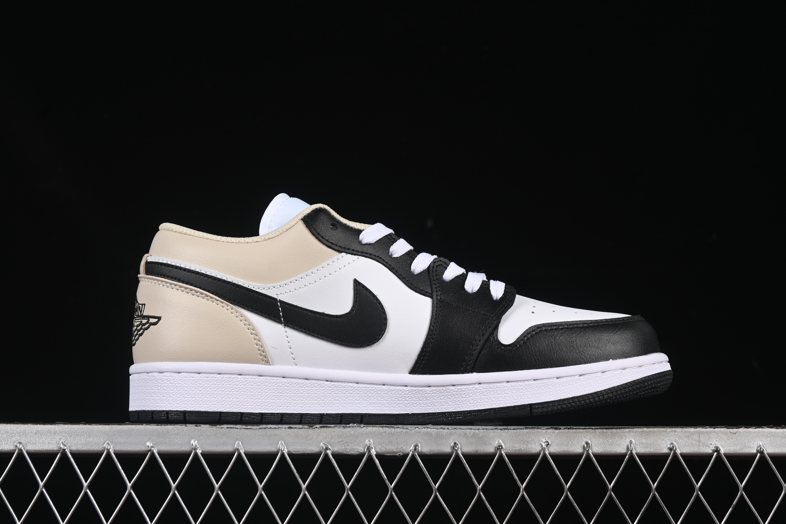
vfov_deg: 18.2
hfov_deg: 27.0
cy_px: 262
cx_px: 393
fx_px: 1637
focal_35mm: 75
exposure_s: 1/60
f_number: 8
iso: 160
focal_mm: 50
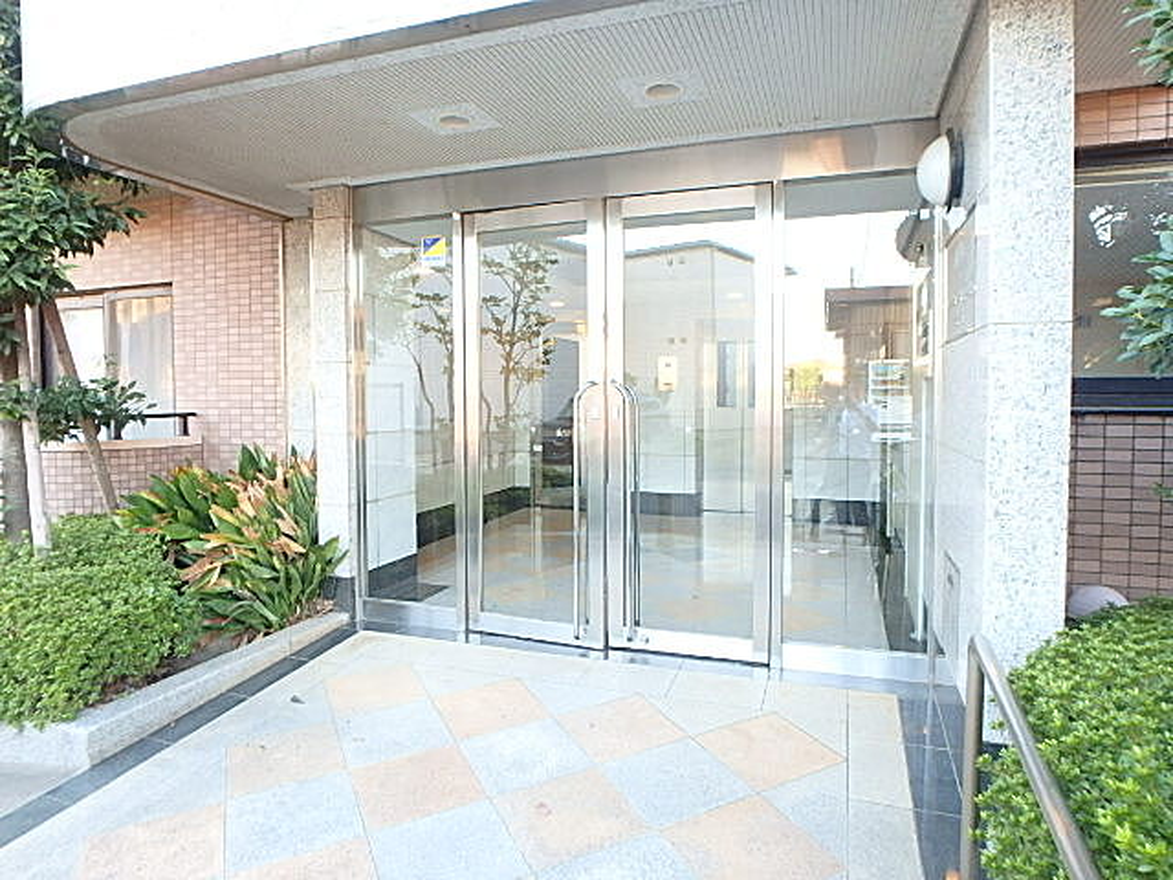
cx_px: 586
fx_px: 712
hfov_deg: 79.0
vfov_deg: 63.4
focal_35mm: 21
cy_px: 440
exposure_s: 1/30
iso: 320
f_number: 3.5
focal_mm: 3.7
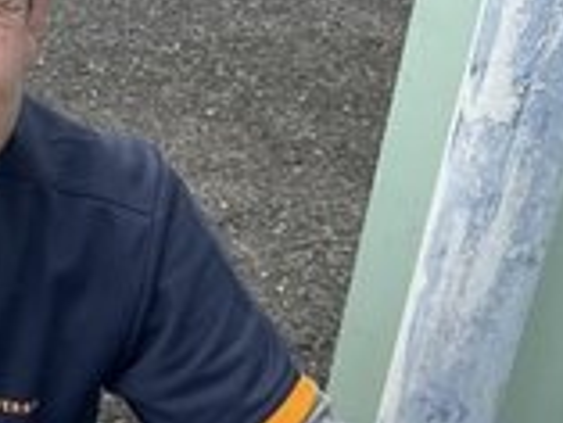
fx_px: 1725
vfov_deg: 13.1
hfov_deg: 17.2
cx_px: -201
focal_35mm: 106
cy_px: 656
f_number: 1.5
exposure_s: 1/709
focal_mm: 5.7
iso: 50
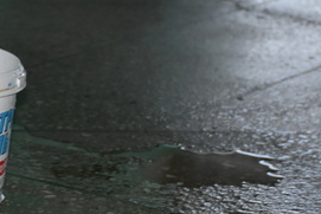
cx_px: 123
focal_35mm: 216
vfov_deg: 6.4
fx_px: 1927
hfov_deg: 9.5
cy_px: 166
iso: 1250
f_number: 4.8
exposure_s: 1/60
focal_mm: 52
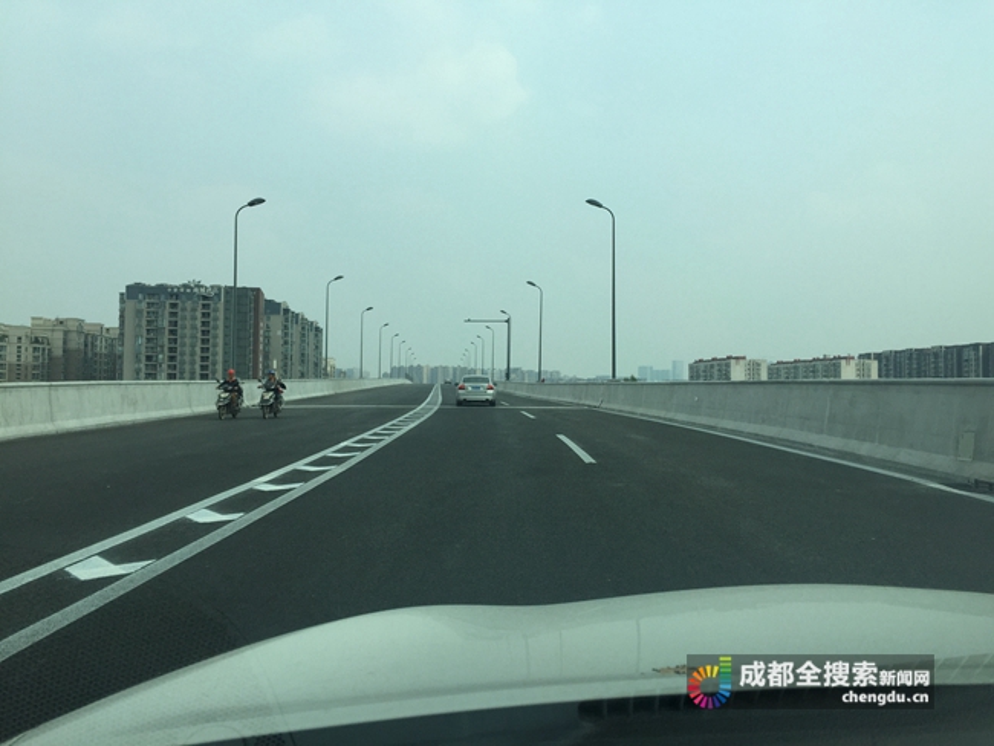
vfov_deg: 48.3
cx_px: 497
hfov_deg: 61.6
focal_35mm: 29
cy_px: 373
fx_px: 833
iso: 32
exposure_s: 1/1582
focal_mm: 4.15
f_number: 2.2
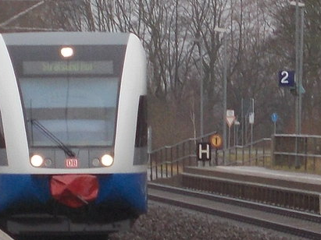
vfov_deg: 6.7
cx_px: 133
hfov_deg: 8.9
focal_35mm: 222
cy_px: 138
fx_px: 2058
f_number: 5.8
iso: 80
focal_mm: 13.5
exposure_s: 1/80
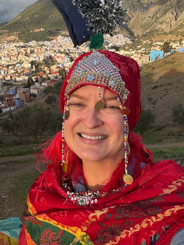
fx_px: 213
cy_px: 122
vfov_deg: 60.0
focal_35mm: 30
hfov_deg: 46.8
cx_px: 92
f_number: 1.9
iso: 25
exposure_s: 1/232
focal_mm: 2.69
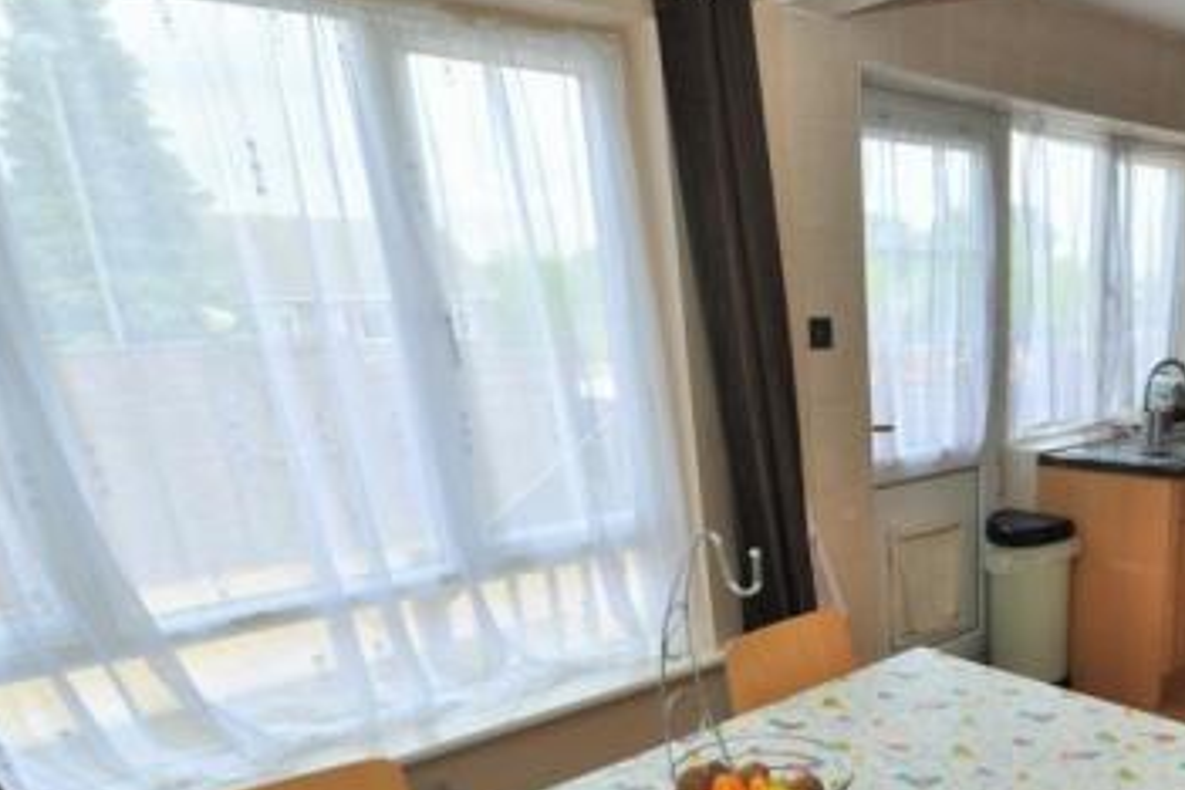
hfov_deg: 60.7
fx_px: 922
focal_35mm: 28
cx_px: 932
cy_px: 635
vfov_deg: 44.1
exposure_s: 1/160
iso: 200
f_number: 6.3
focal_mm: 10
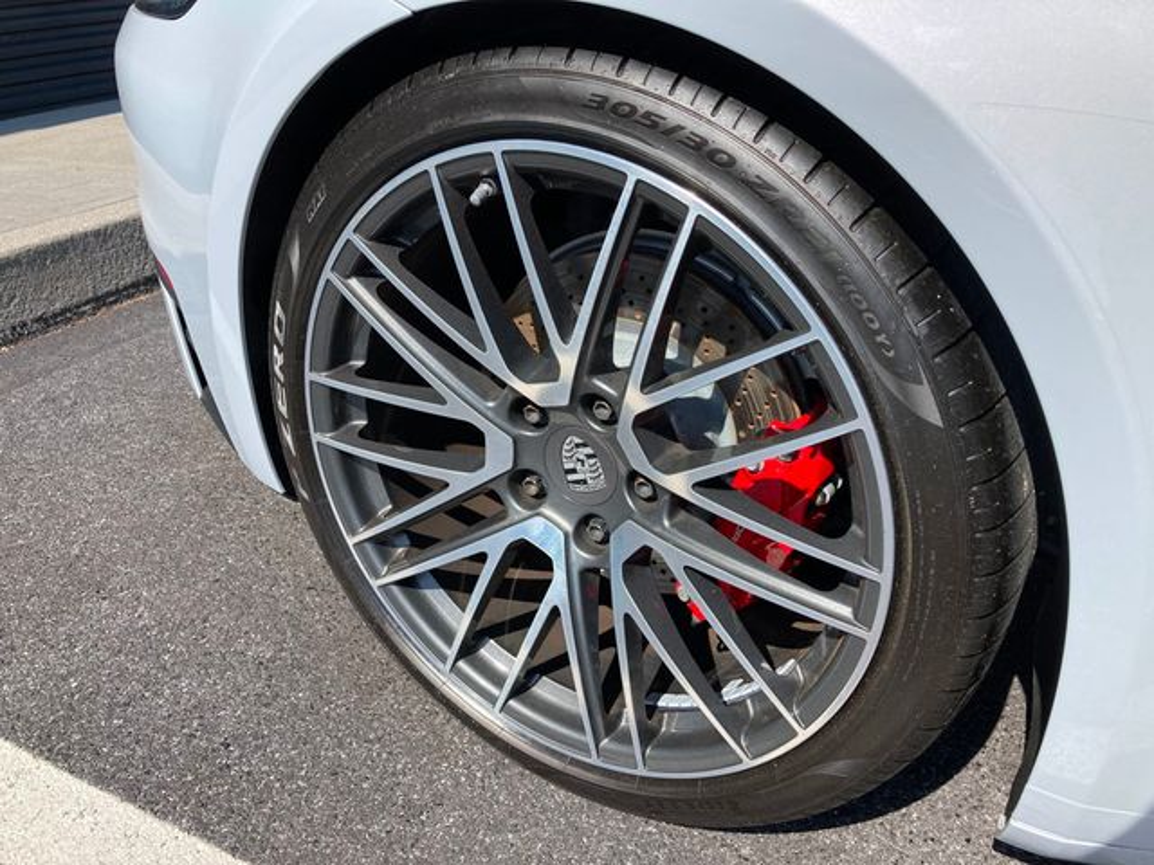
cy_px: 432
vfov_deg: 49.7
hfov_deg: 63.4
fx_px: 933
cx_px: 577
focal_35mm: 28
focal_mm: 3.99
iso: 20
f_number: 1.8
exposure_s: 1/1230
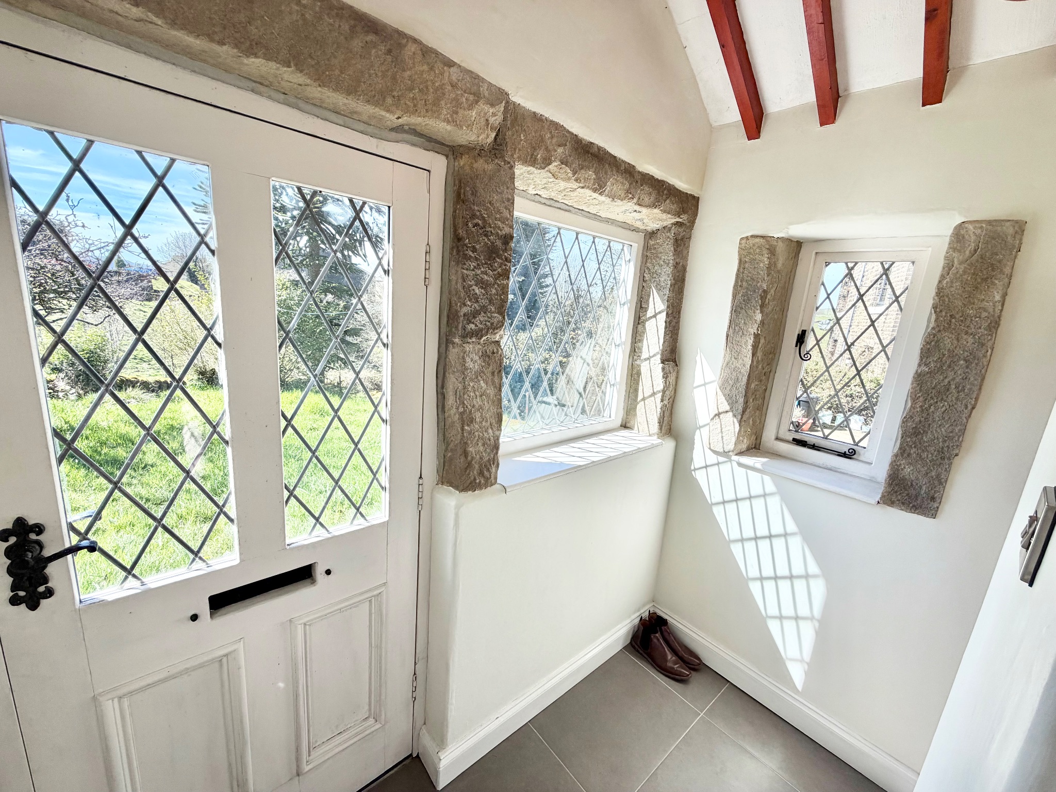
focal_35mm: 14
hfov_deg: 102.1
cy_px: 396
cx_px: 528
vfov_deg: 85.7
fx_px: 427
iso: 64
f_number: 2.2
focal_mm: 2.22
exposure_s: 1/502
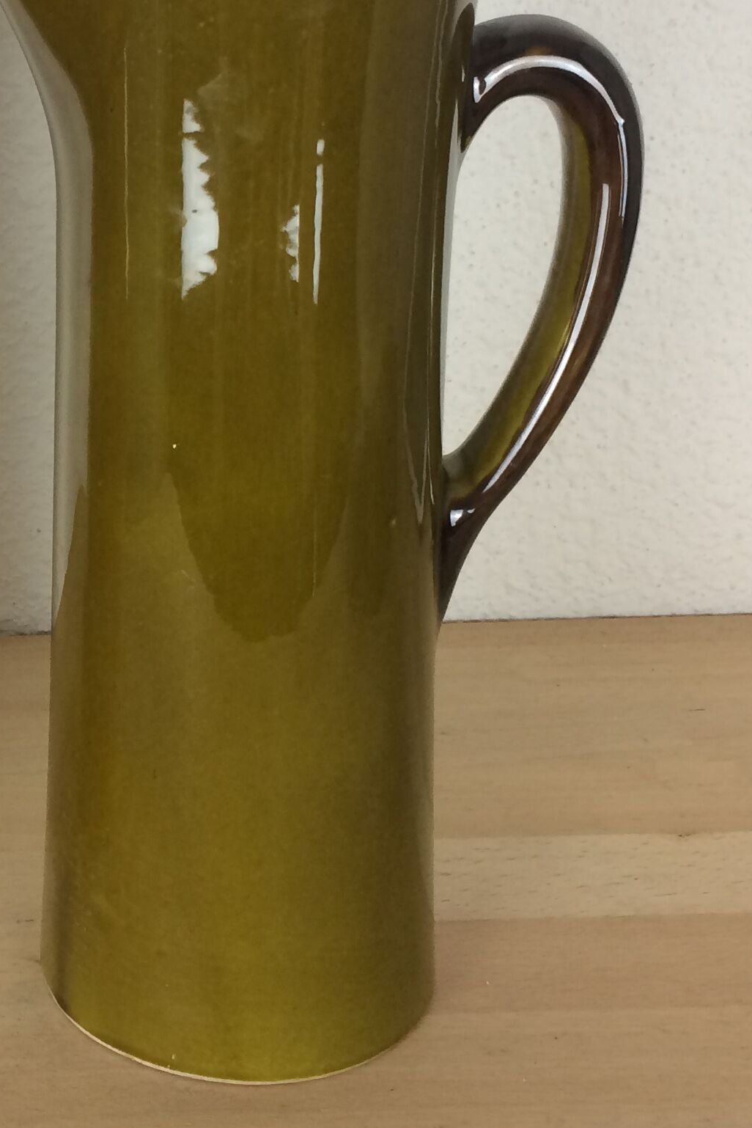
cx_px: -29
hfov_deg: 20.5
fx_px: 2004
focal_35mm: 64
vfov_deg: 31.2
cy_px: 370
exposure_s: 1/33
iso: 32
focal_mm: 4.15
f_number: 2.2
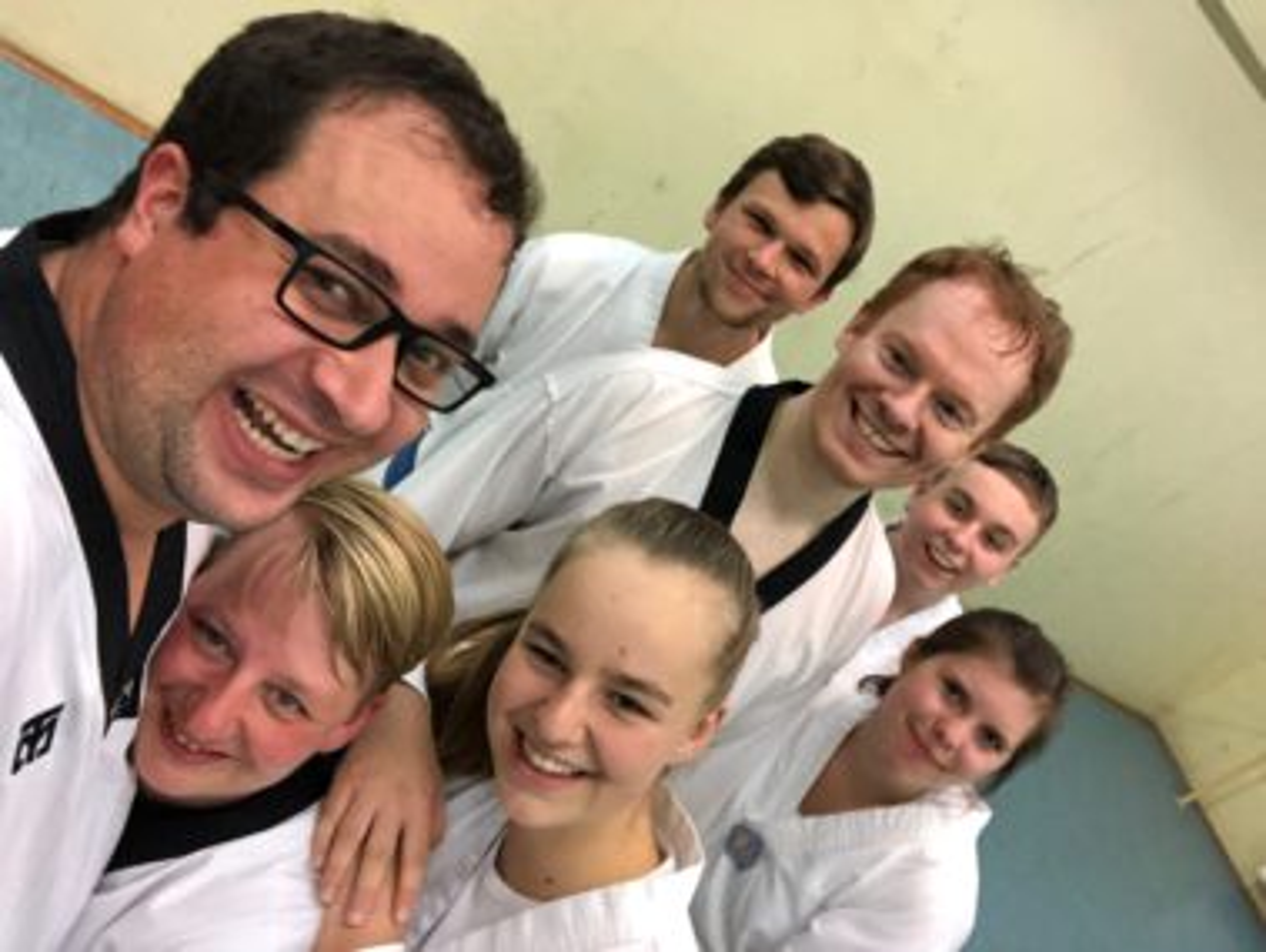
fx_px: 1171
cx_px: 633
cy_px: 476
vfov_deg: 44.2
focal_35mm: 32
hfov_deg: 56.8
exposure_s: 1/33
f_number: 2.2
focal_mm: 2.87
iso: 320
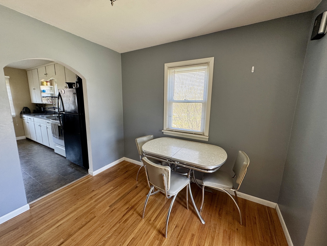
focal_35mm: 14
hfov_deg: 102.1
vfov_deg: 85.7
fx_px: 132
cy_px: 123
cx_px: 164
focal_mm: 2.22
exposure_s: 1/99
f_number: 2.2
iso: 160
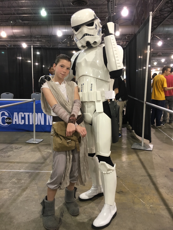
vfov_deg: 61.7
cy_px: 115
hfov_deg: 48.2
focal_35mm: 29
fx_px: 193
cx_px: 86
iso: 100
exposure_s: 1/30
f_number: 2.2
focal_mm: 4.15
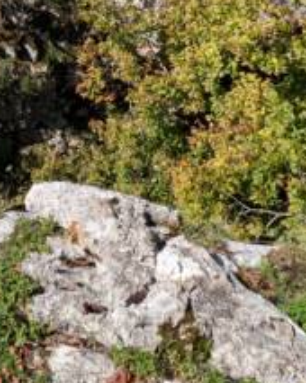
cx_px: 27
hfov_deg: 31.7
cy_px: -22
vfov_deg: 36.0
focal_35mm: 45
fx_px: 510
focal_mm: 1.83
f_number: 2.2
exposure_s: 1/1658
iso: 50
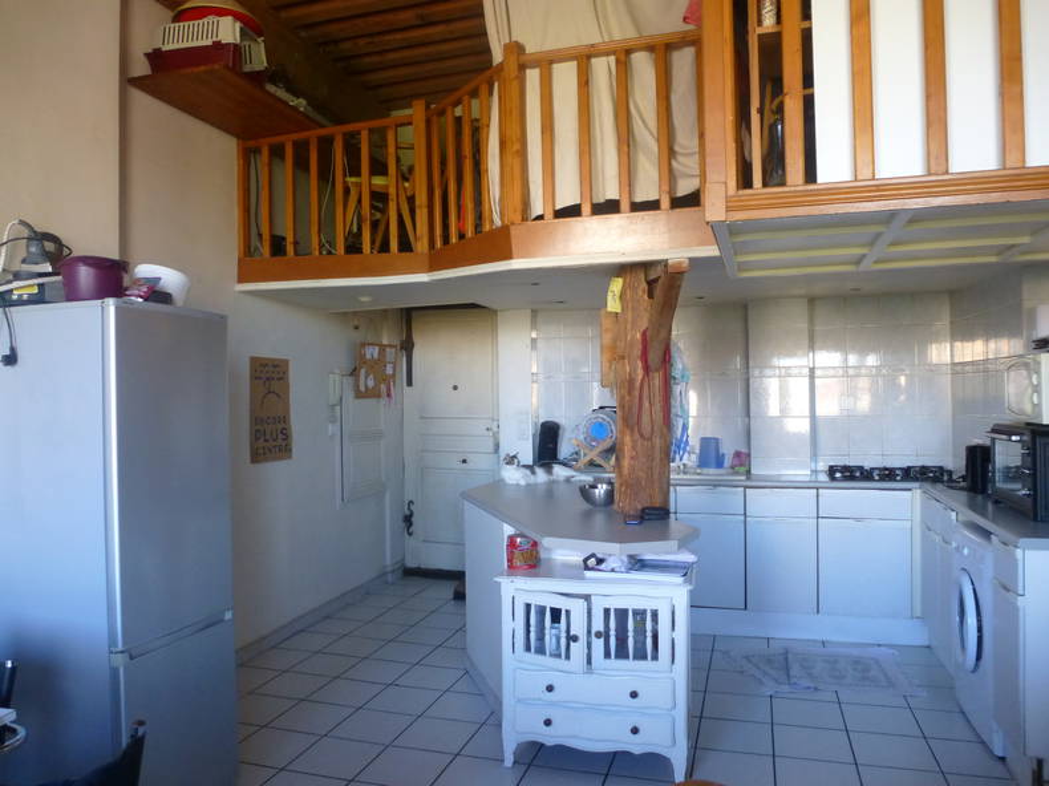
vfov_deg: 56.8
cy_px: 393
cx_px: 524
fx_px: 727
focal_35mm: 24
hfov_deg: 71.6
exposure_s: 1/60
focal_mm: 4.3
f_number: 3.3
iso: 320
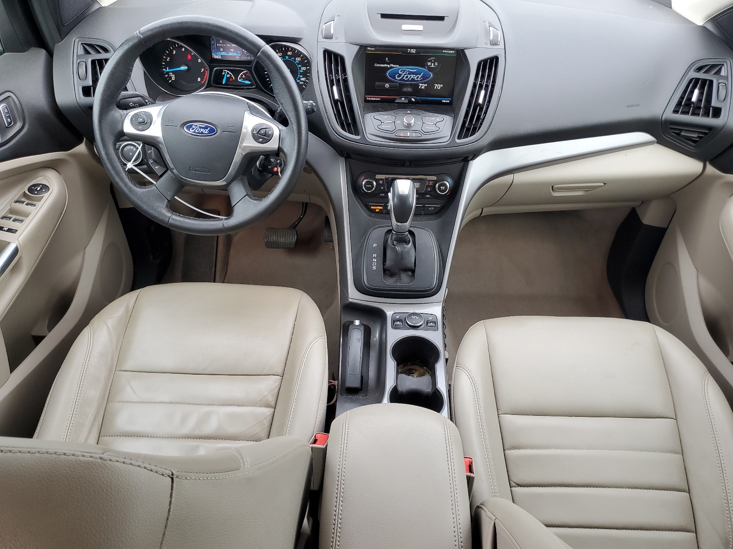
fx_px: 551
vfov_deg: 53.1
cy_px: 274
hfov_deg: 67.3
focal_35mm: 26
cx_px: 366
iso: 59
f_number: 1.5
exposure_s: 1/120
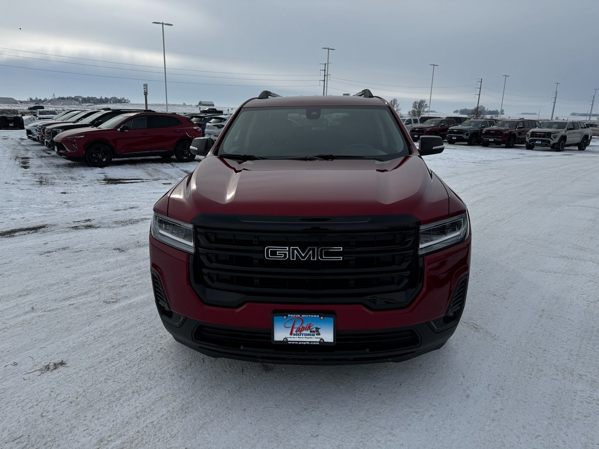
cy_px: 224
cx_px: 300
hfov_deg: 71.6
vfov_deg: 56.8
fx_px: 415
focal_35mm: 24
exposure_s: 1/6410
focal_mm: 6.76
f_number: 1.78
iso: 80
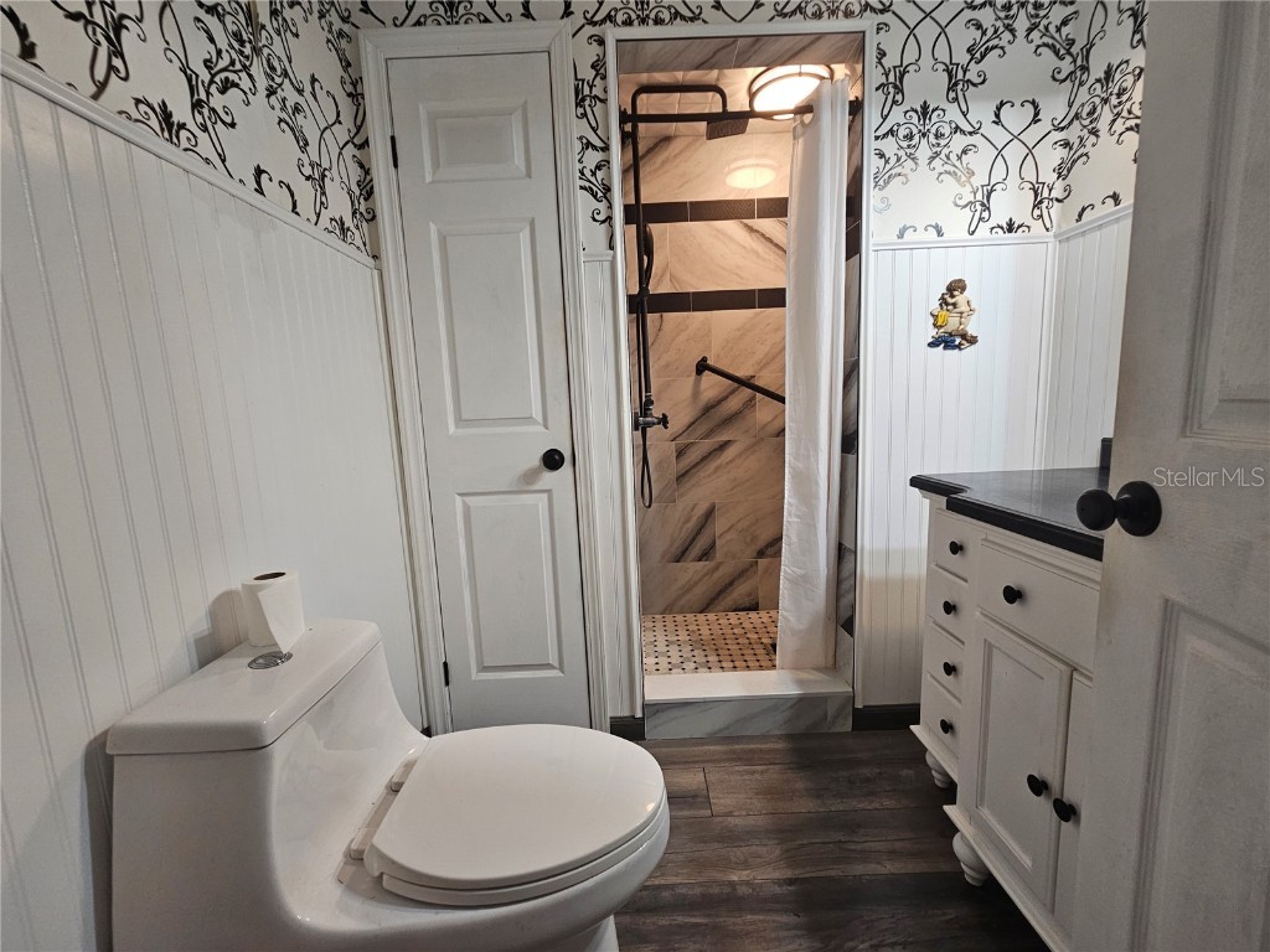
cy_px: 476
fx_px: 477
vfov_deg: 89.9
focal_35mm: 13
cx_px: 635
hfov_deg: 106.2
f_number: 2.2
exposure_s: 1/60
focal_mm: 2.2
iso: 125
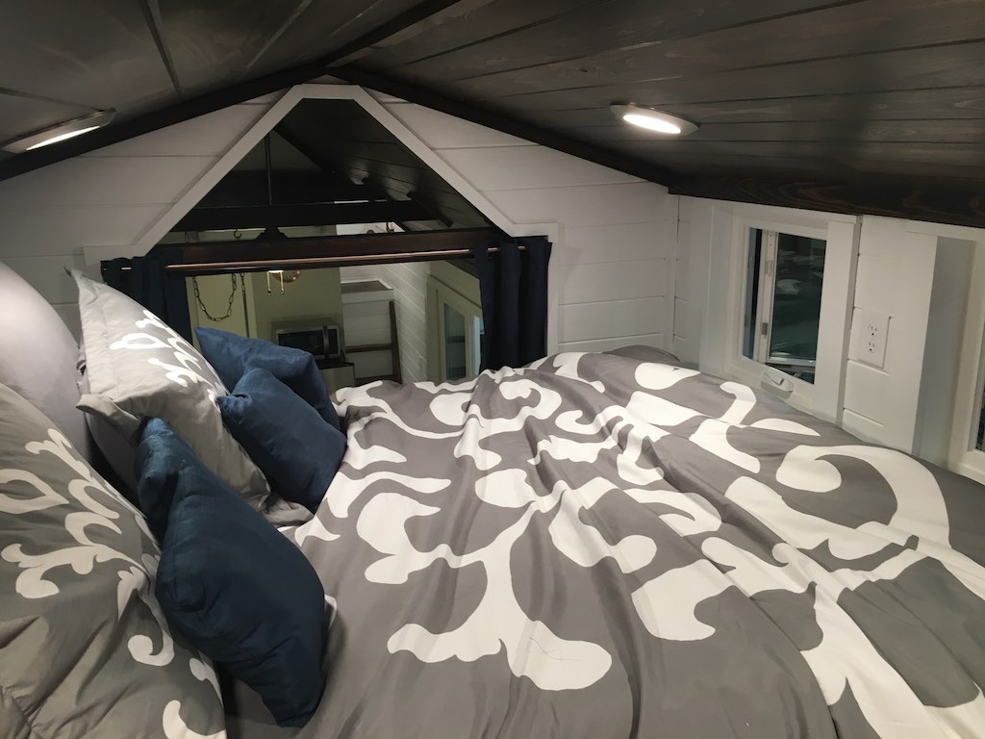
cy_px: 370
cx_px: 492
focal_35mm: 29
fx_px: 825
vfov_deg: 48.2
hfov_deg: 61.7
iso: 50
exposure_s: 1/30
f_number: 2.2
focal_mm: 4.15
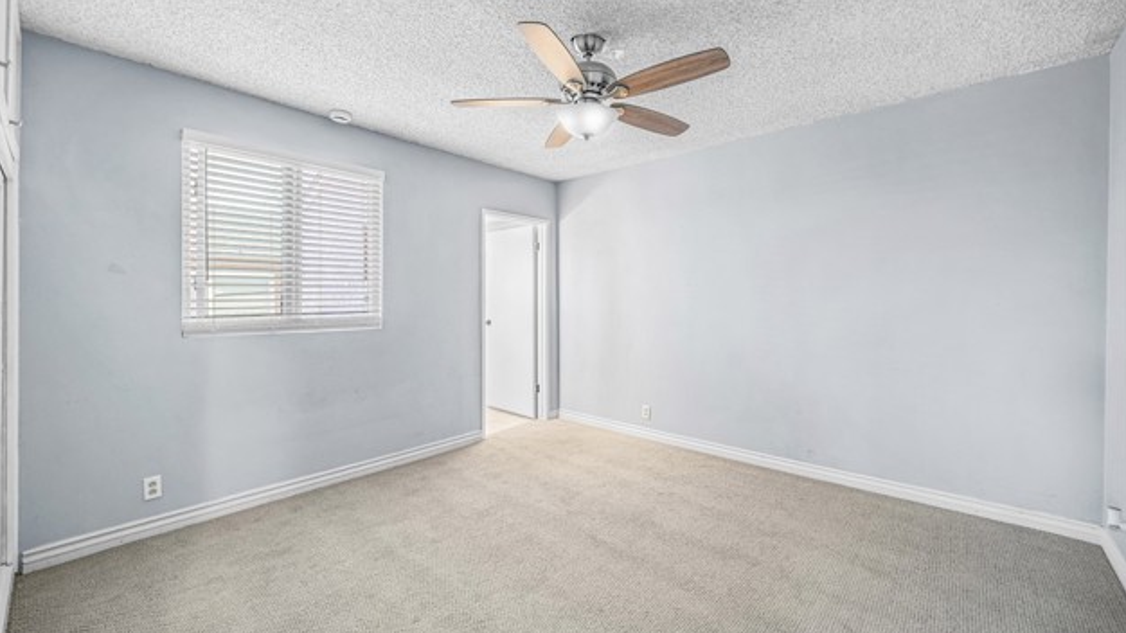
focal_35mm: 15
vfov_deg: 70.4
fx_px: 448
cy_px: 296
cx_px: 554
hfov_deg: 103.0
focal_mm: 14
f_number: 3.2
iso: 1000
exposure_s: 1/8
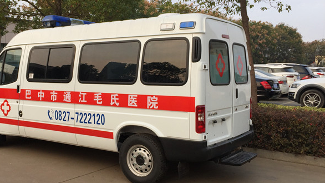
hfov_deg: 48.8
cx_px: 116
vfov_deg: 28.9
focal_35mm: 41
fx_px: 353
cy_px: 108
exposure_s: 1/380
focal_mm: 4.15
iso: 32
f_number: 2.2
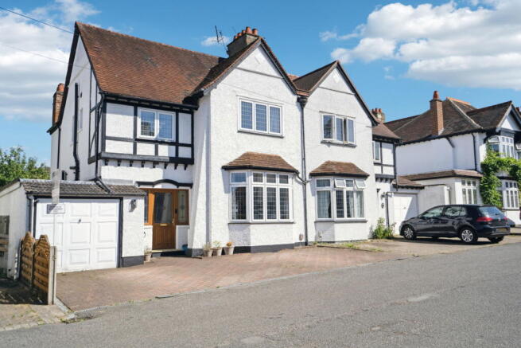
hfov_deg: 63.6
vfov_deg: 45.0
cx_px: 260
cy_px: 174
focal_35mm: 29
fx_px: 420
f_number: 5.6
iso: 640
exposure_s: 1/4000
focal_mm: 29
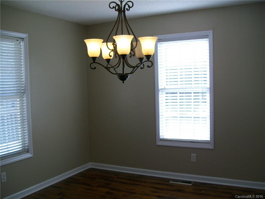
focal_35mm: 36
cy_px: 100
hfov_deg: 51.4
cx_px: 132
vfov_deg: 39.7
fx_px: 276
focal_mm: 6
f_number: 2.7
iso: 64
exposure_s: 1/125
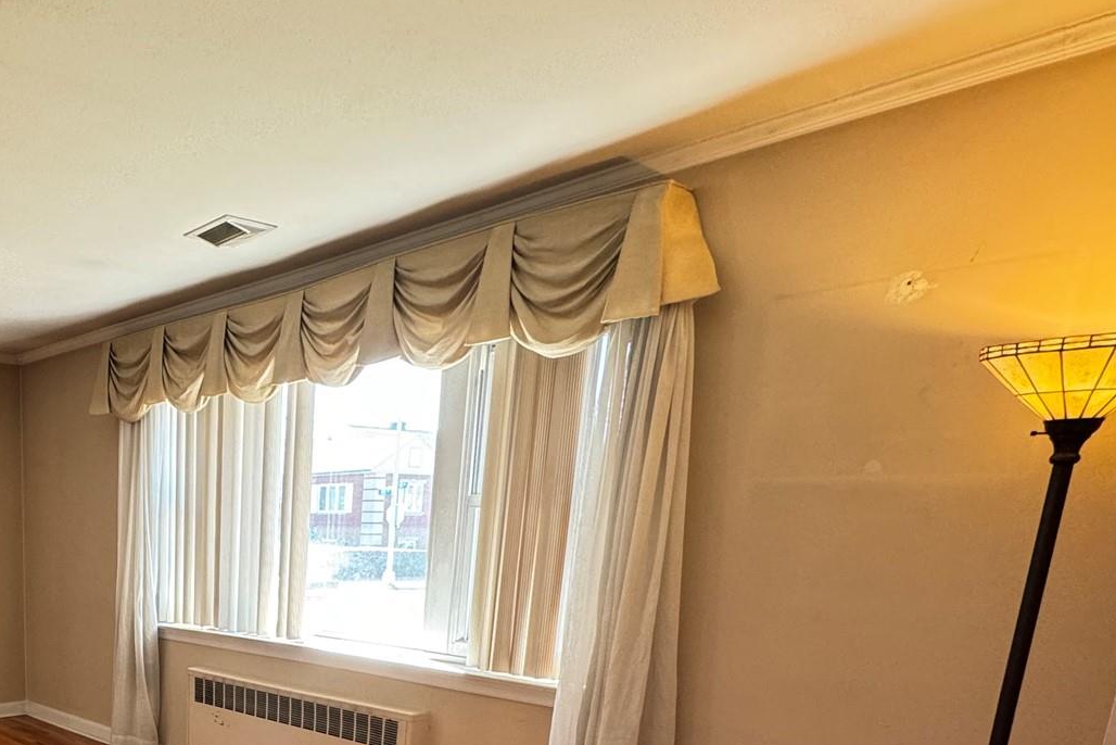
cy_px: 725
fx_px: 899
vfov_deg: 40.1
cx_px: 118
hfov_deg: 55.5
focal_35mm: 29
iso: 200
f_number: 2.2
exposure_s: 1/60
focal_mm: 2.22
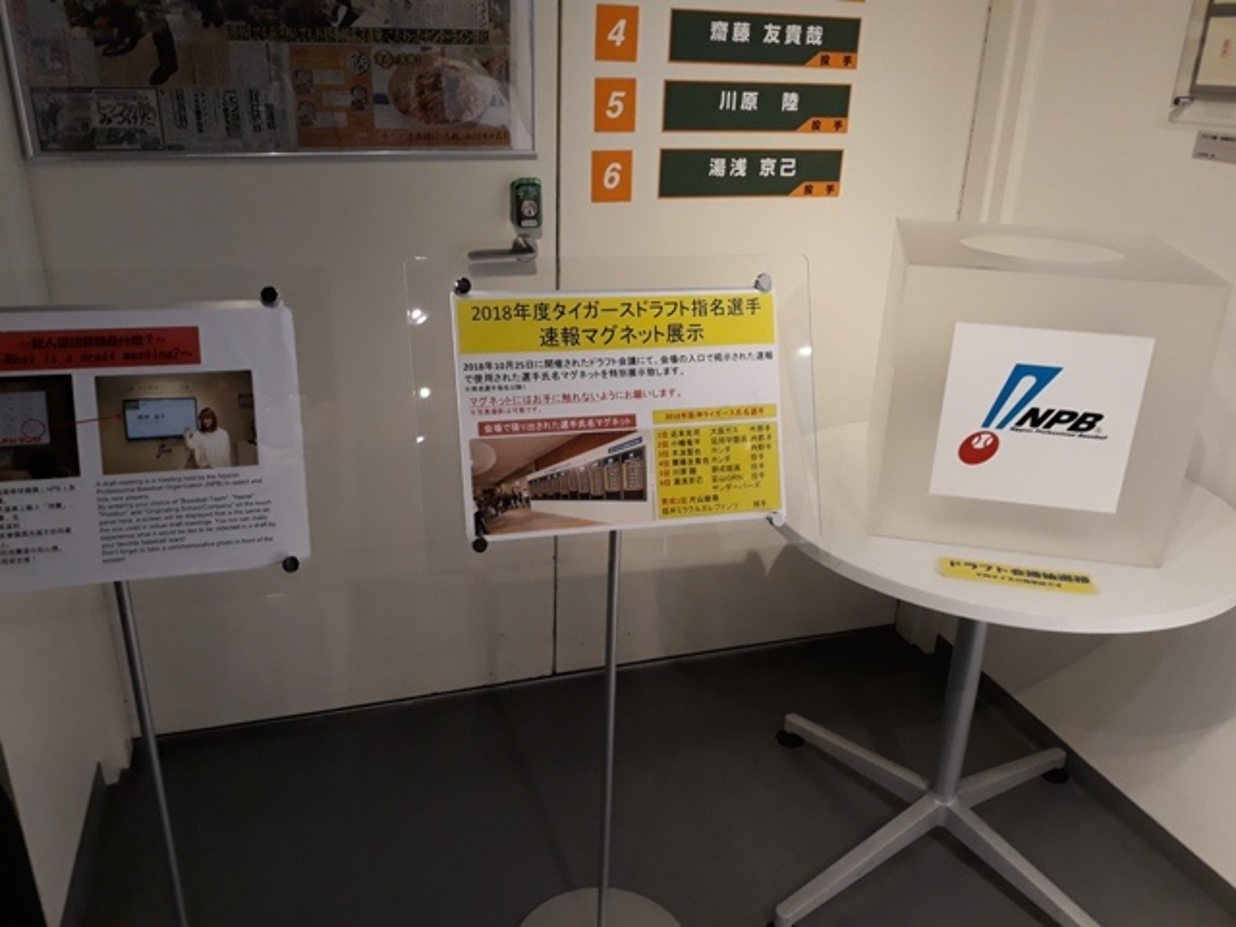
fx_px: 964
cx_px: 618
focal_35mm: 27
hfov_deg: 65.3
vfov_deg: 51.4
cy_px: 464
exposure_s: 1/40
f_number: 1.7
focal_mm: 3.71
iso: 200
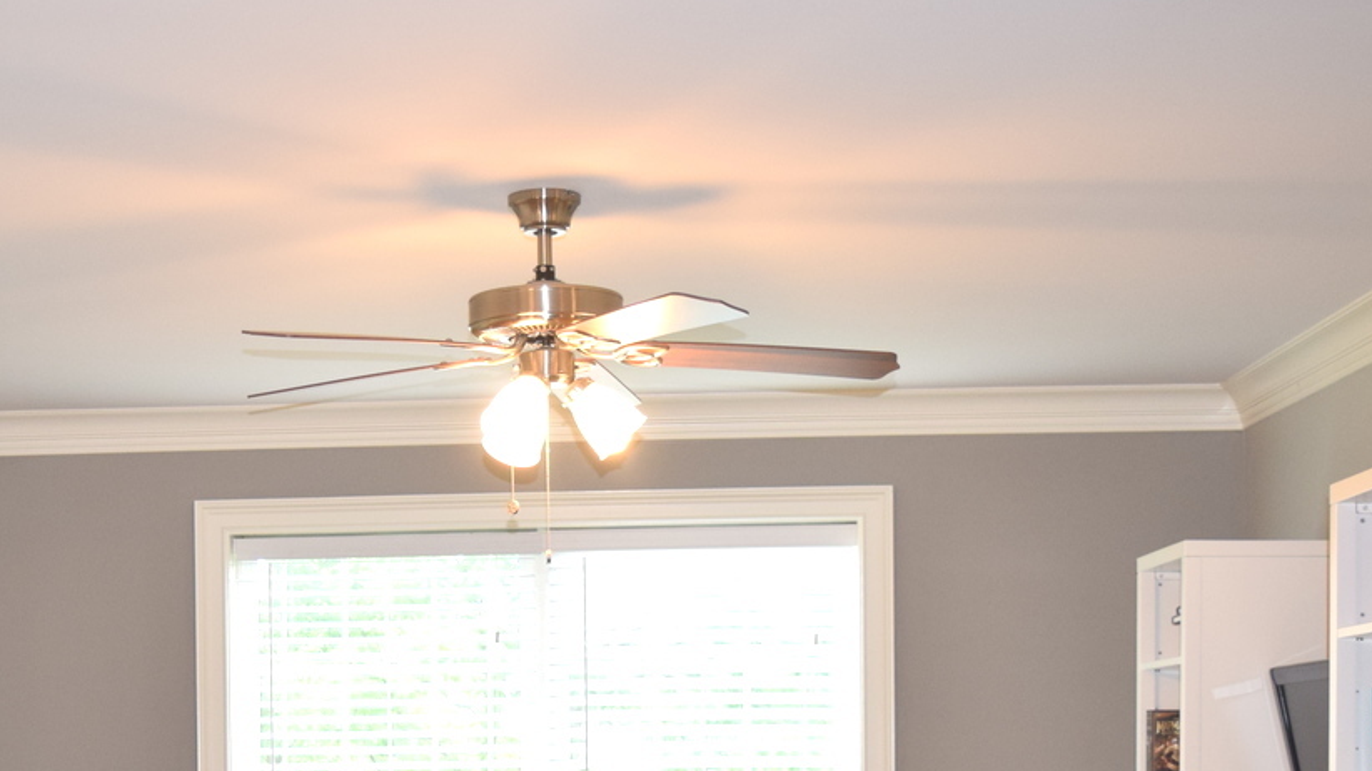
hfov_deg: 32.1
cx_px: 444
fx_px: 2365
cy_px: 846
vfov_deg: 17.9
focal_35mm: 65
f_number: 4.5
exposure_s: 1/80
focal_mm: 21
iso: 800
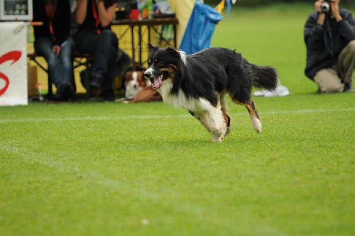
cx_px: 178
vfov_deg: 5.1
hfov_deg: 7.6
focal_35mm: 270
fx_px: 2659
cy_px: 118
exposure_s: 1/2000
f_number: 2.8
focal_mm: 180
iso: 320
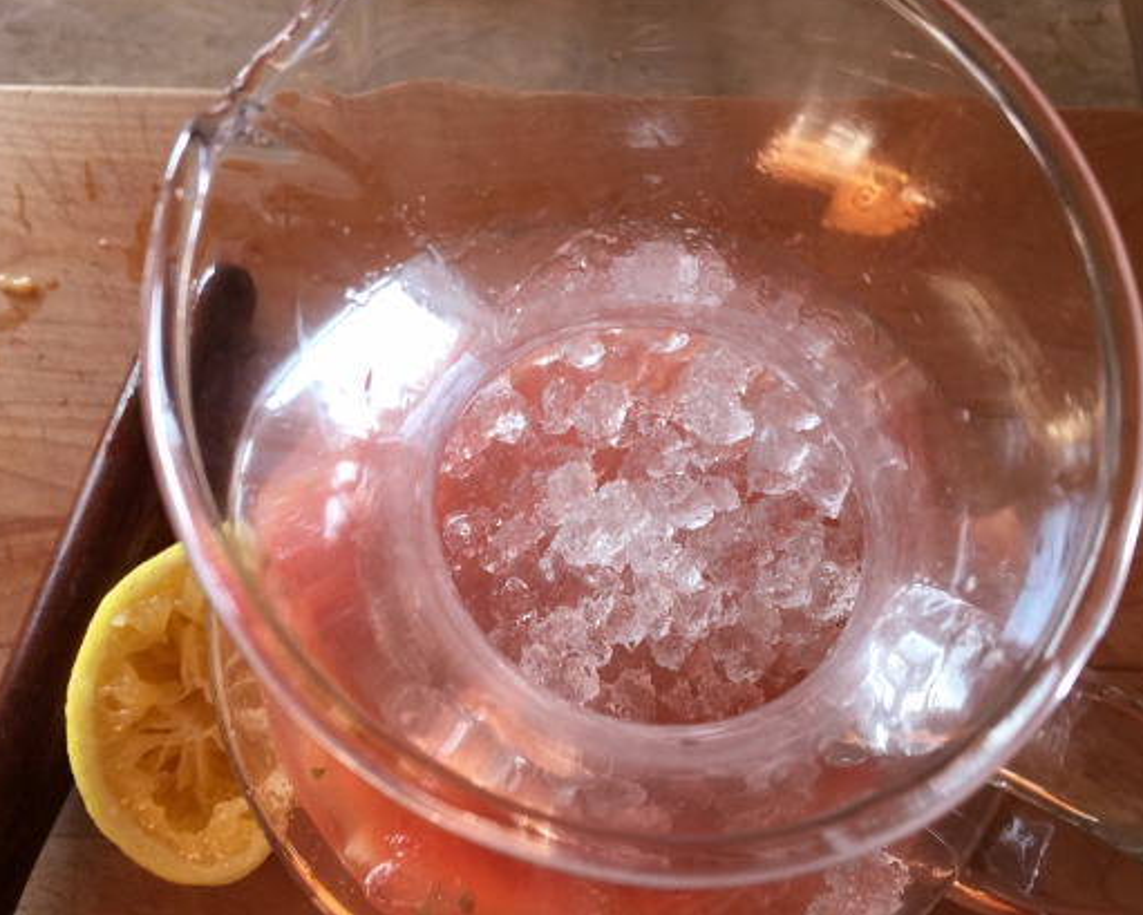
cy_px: 456
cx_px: 568
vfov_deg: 47.1
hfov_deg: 57.2
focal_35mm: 31
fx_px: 1049
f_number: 2.2
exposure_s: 1/30
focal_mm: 4.15
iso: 32
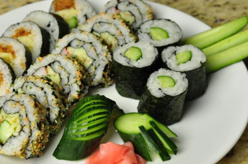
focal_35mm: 99
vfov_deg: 13.8
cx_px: 107
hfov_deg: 20.6
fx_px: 681
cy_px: 88
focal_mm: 50
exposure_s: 1/125
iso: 320
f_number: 5.6
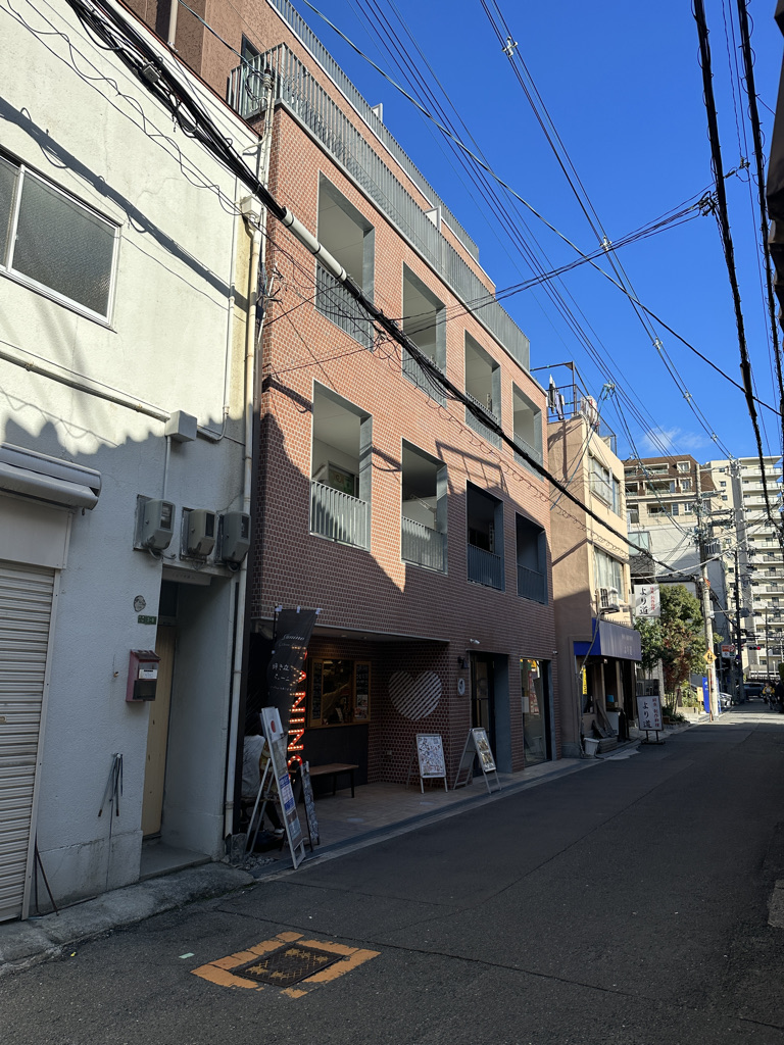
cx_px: 392
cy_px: 522
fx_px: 725
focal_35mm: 24
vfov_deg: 71.6
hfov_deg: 56.8
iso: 80
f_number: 1.78
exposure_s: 1/3247
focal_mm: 6.86
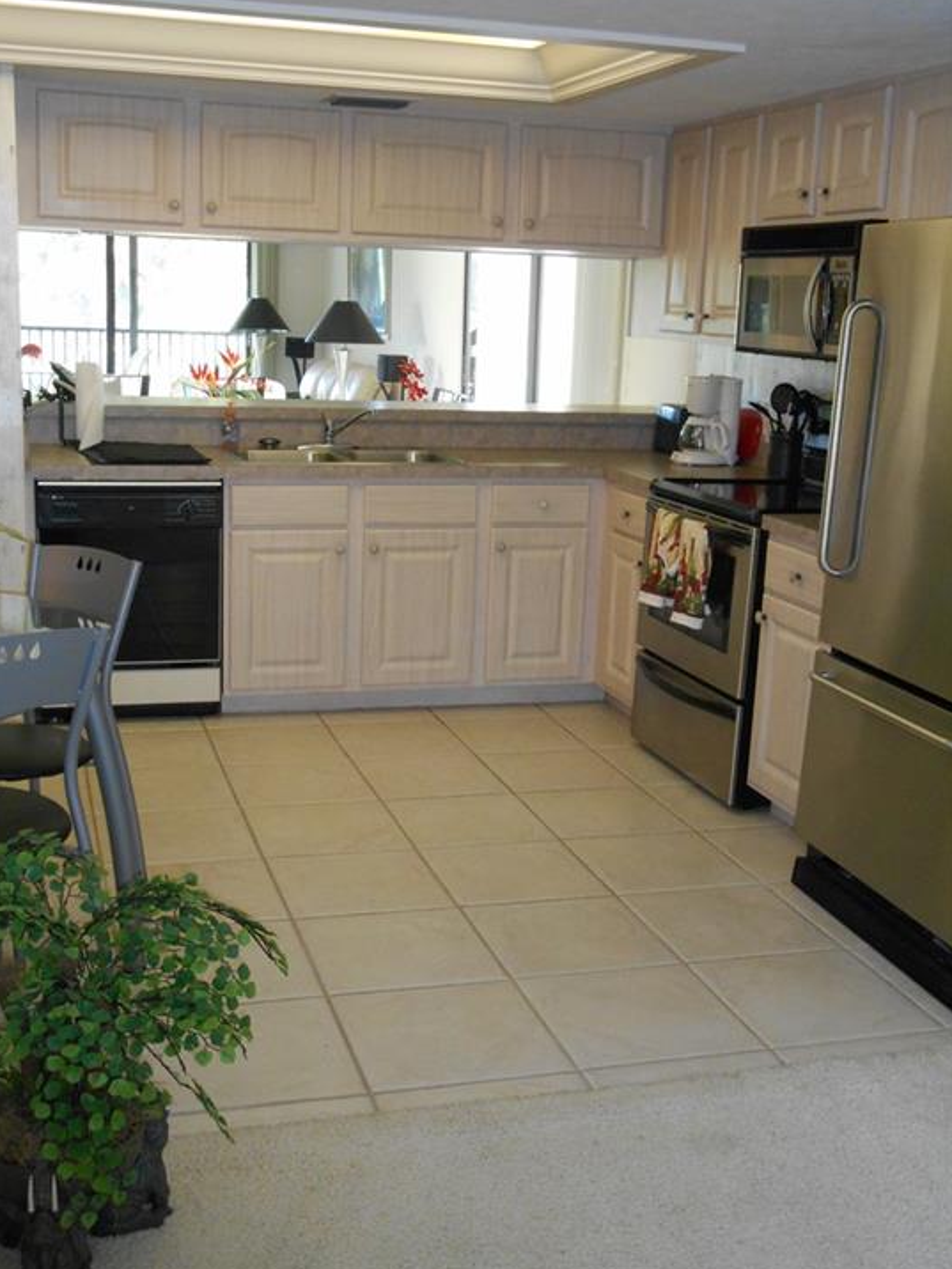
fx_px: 1613
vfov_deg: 42.9
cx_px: 447
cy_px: 627
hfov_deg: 32.9
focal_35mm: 44
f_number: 3.9
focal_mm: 7.2
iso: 400
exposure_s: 1/30
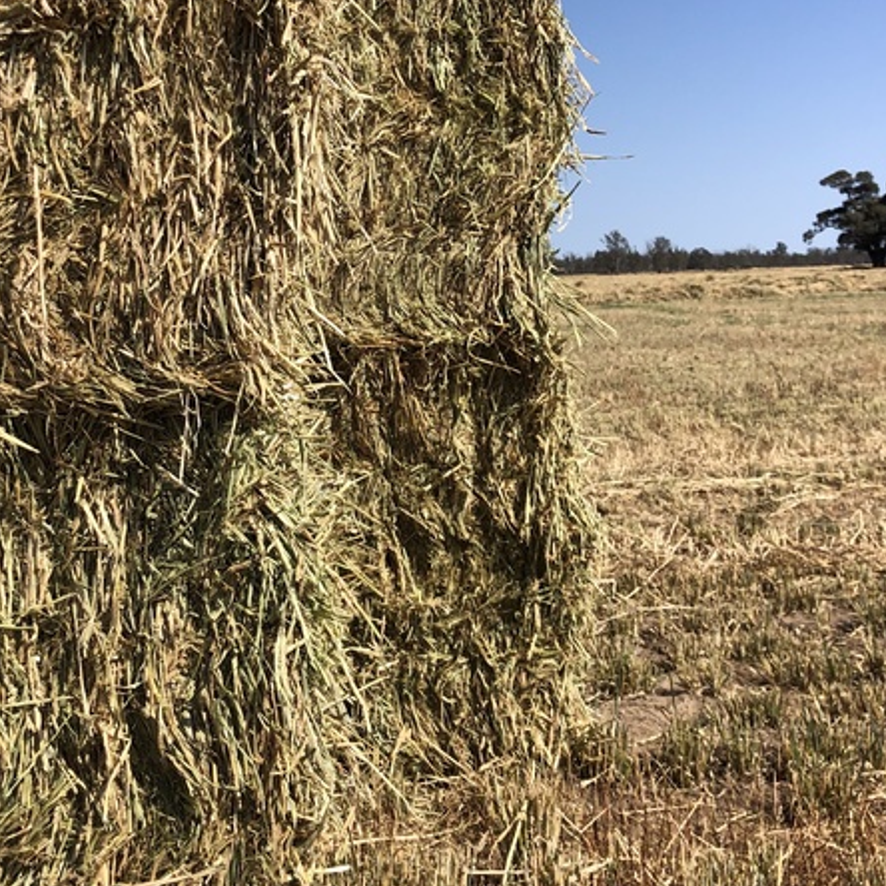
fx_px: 1419
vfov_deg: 34.5
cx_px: 299
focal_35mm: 49
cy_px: 319
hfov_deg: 34.4
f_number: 1.8
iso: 20
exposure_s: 1/2525
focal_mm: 3.99
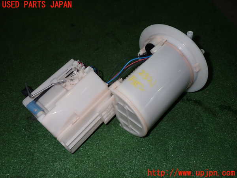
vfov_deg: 44.2
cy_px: 89
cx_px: 118
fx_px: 219
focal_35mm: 32
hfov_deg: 56.8
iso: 200
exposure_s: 1/30
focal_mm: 5.79
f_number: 7.1
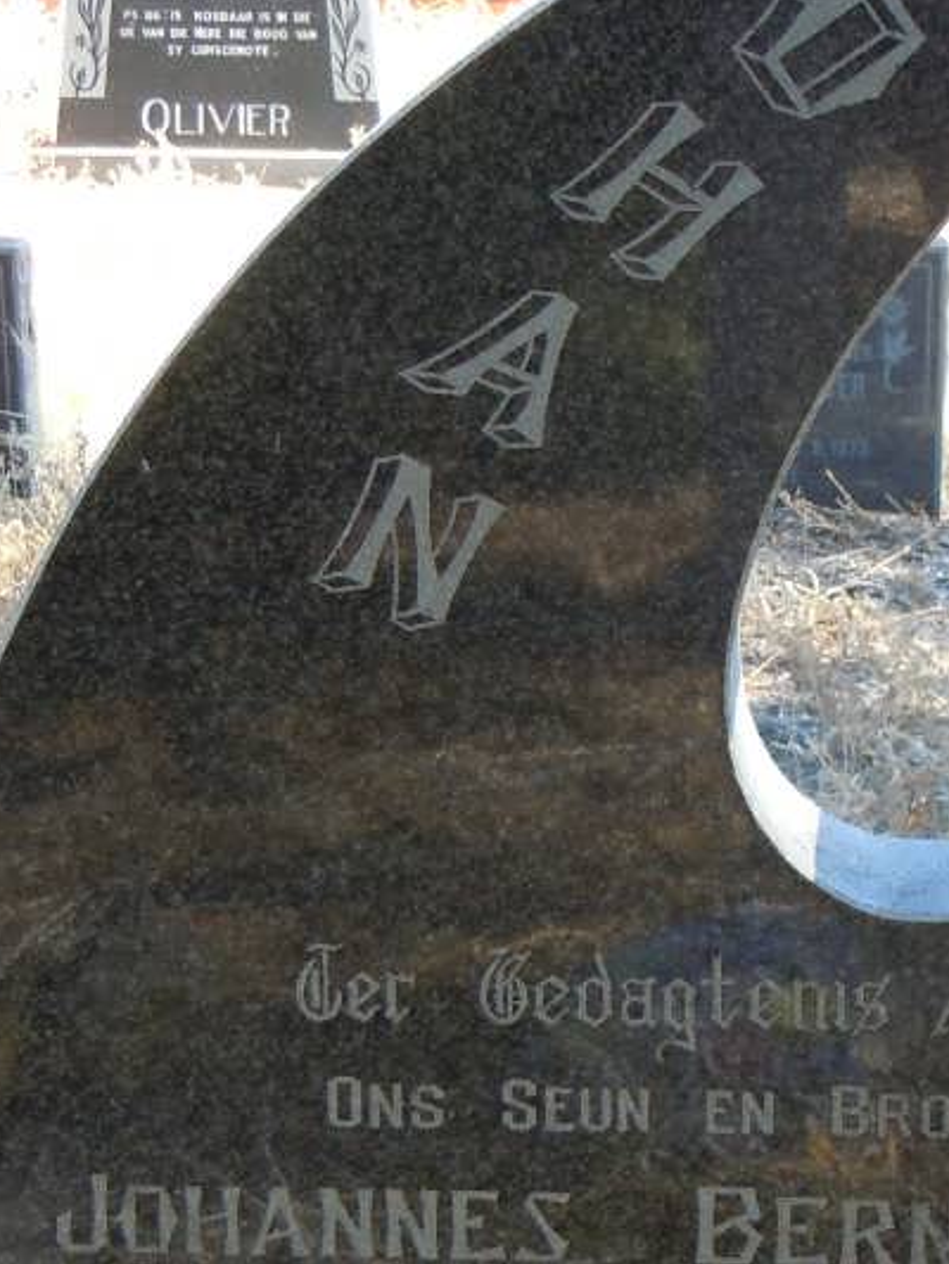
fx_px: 4275
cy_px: 740
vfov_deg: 16.8
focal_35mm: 117
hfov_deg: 12.6
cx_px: 816
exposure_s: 1/100
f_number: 3.9
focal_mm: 9.3
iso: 200
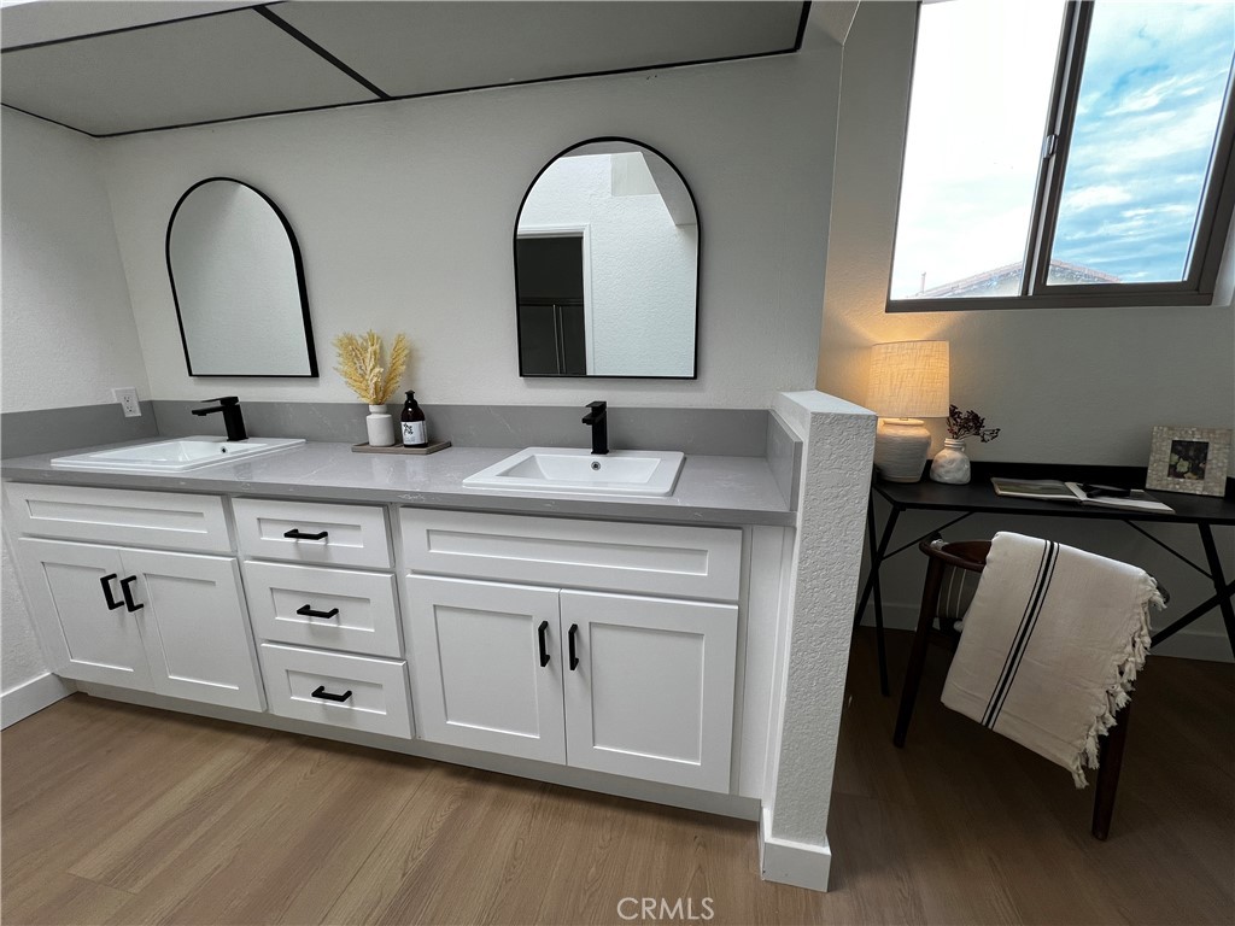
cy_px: 463
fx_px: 464
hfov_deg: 106.2
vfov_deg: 89.9
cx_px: 618
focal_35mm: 13
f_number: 1.8
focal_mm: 1.57
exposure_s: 1/120
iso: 50
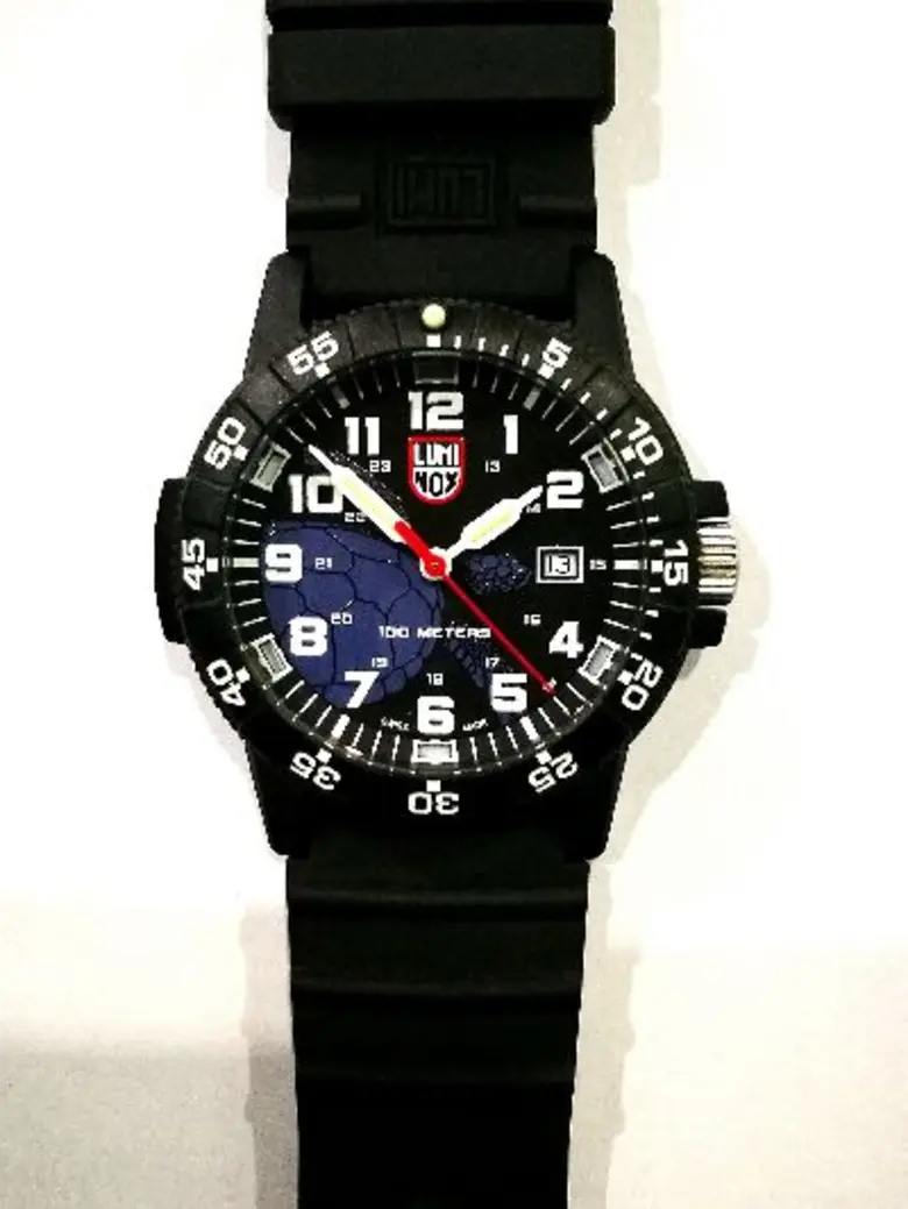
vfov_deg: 42.9
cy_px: 604
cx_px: 454
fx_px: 1538
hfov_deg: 32.9
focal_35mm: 44
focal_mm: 4.5
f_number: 2.2
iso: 500
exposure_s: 1/20
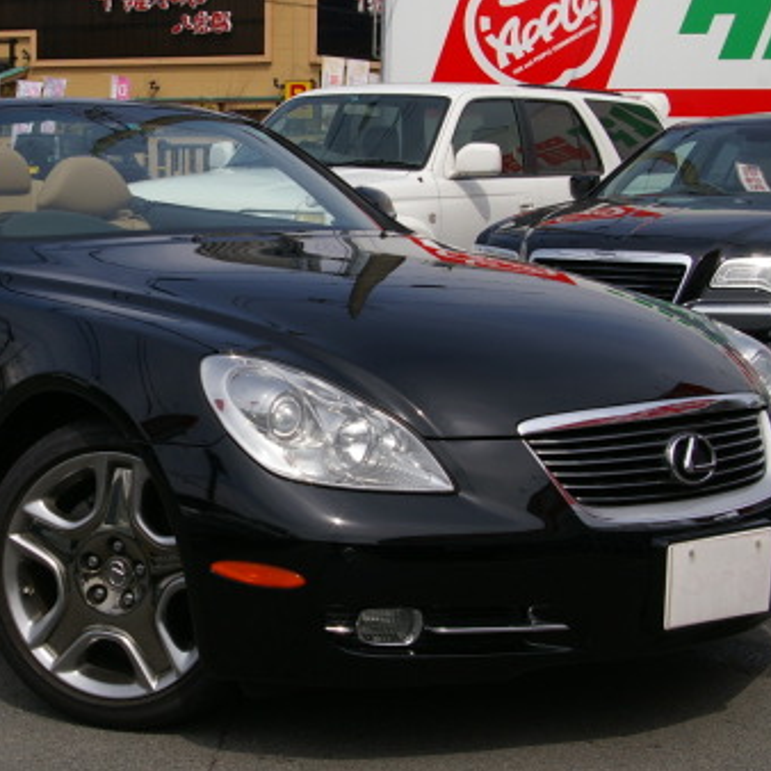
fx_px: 1885
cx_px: 180
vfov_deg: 23.1
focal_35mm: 75
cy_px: 333
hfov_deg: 22.9
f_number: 8
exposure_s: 1/350
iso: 200
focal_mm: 31
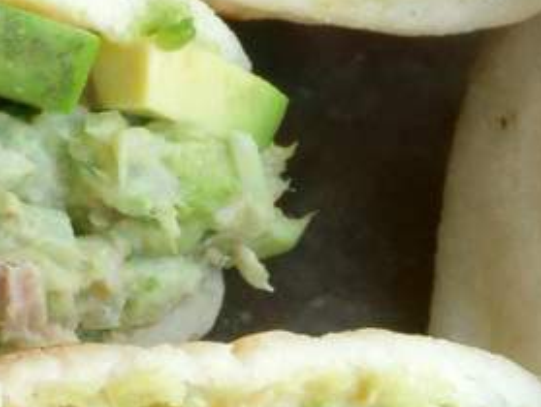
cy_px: 212
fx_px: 7261
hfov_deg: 4.3
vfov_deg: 3.2
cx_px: 196
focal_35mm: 464
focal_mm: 54
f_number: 13
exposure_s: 1/125
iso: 3200
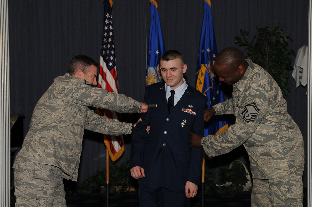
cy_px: 104
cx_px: 156
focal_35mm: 68
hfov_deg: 29.9
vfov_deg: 20.1
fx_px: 584
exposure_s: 1/80
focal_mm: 45
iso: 200
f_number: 5
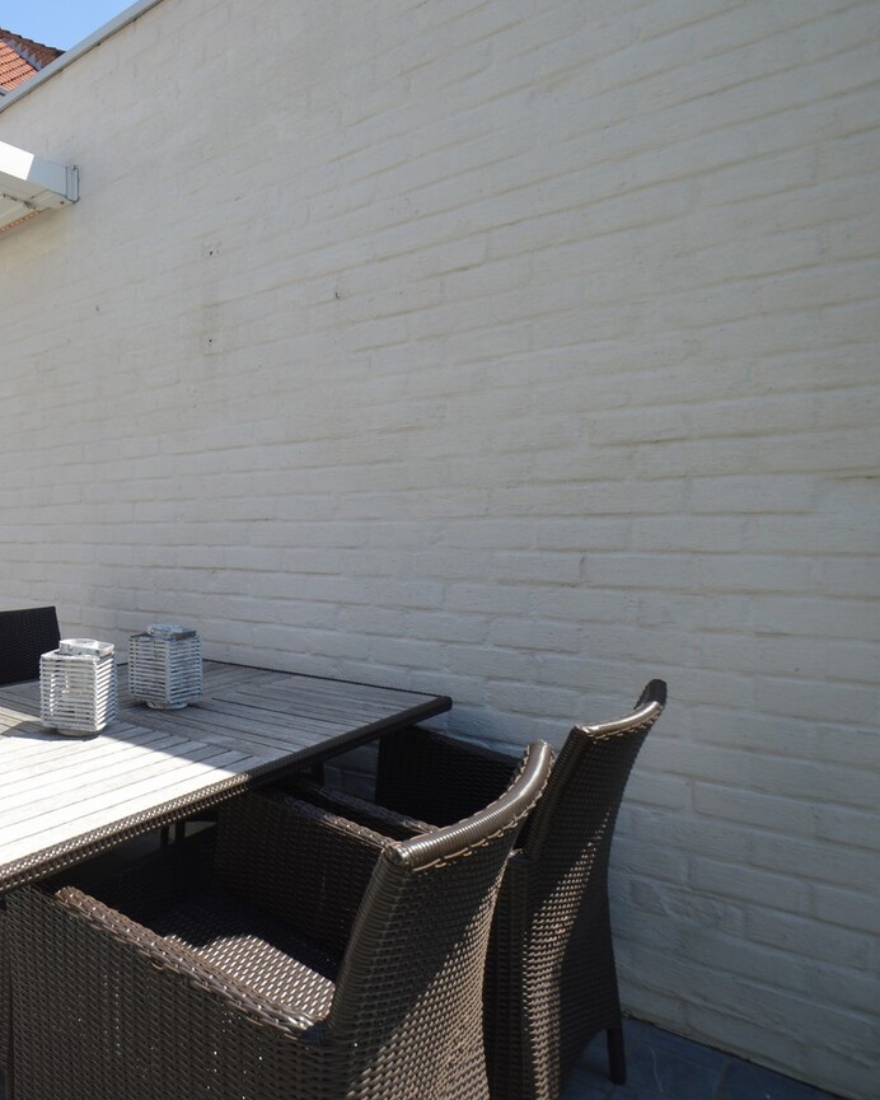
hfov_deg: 55.3
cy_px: 544
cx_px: 97
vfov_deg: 75.0
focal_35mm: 22
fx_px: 716
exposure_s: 1/200
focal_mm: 10
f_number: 7.1
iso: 100
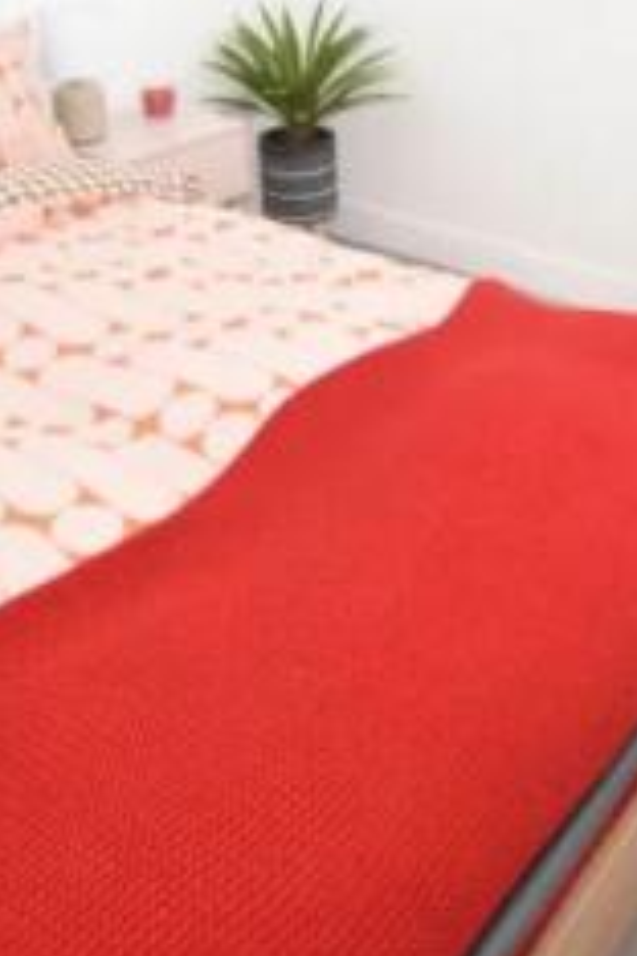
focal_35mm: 42
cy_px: 235
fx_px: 1115
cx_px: 412
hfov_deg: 31.7
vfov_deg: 44.8
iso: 6400
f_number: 4
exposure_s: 1/60
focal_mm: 10
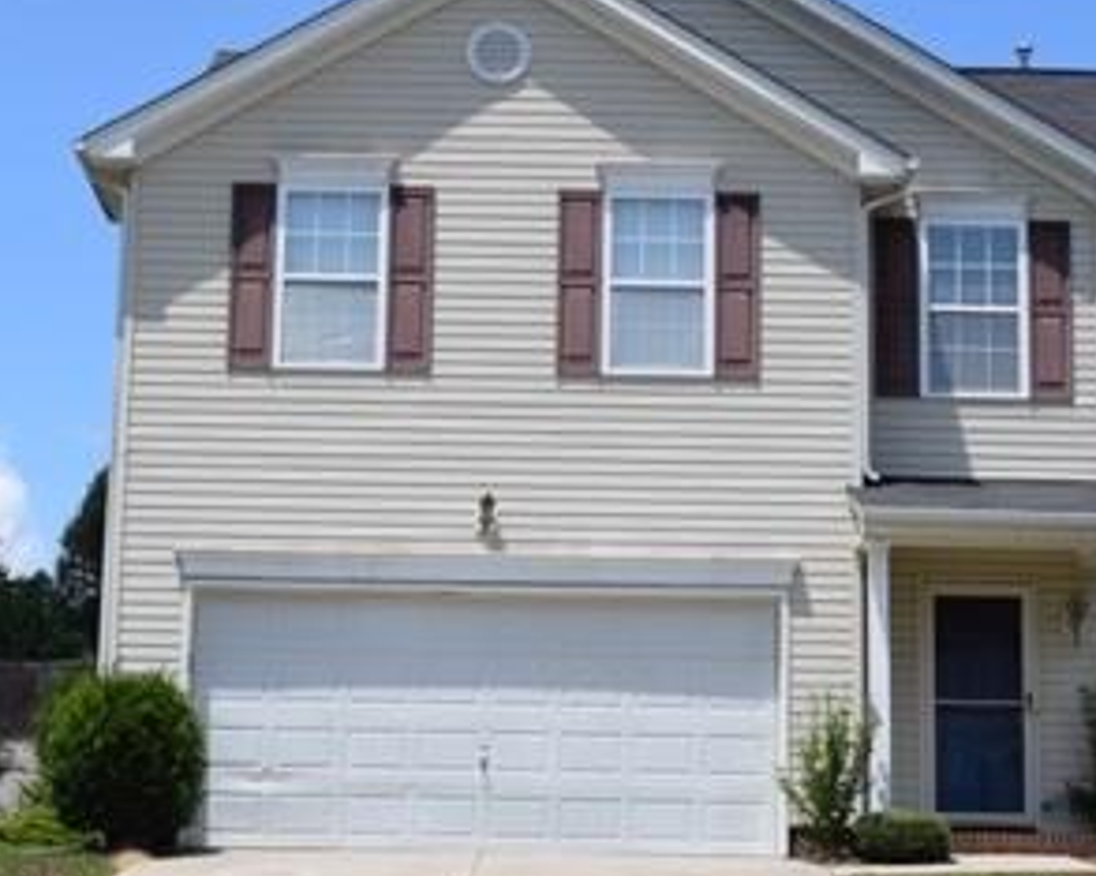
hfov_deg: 23.0
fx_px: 2691
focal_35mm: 83
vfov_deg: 18.5
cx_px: 531
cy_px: 504
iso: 200
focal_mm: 27
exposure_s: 1/400
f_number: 10
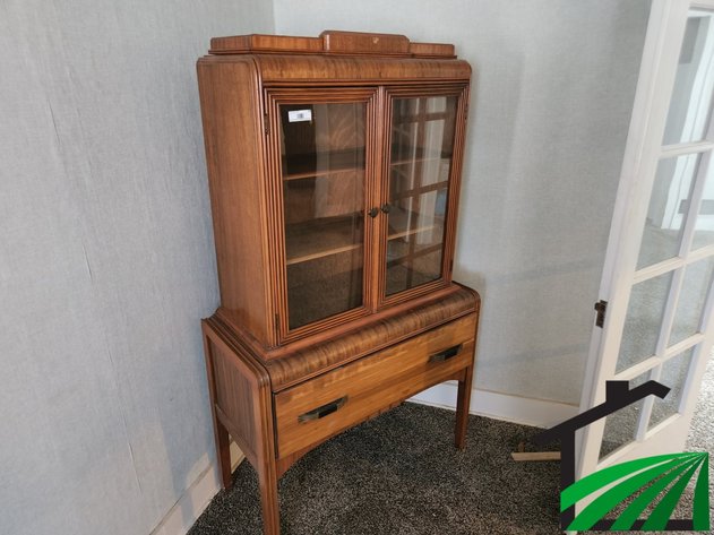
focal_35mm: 23
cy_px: 268
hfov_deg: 73.9
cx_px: 357
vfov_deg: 58.9
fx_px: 474
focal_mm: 5.4
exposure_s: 1/25
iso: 640
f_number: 1.8
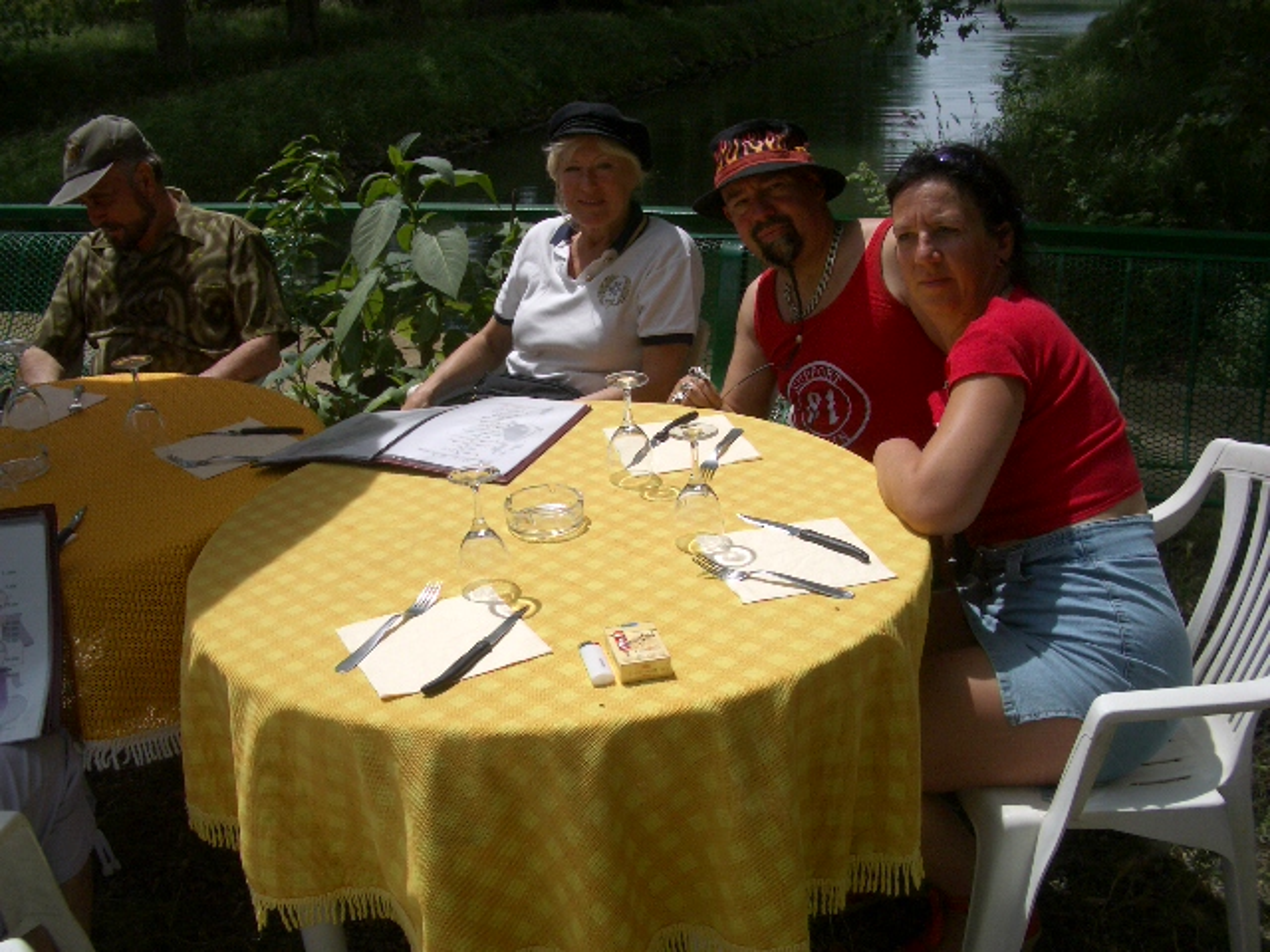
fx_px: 1284
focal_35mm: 35
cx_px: 635
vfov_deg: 40.7
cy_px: 476
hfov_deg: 52.6
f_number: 4.3
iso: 50
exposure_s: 1/800
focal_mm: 5.8
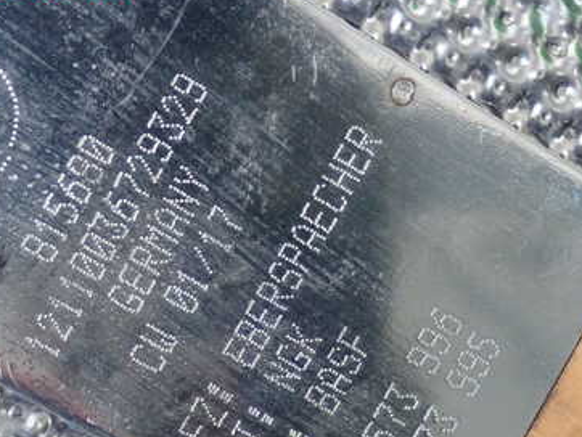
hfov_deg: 17.7
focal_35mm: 111
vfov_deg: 13.3
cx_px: 309
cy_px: 328
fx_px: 1867
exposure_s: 1/125
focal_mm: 11.88
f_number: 3.8
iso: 400
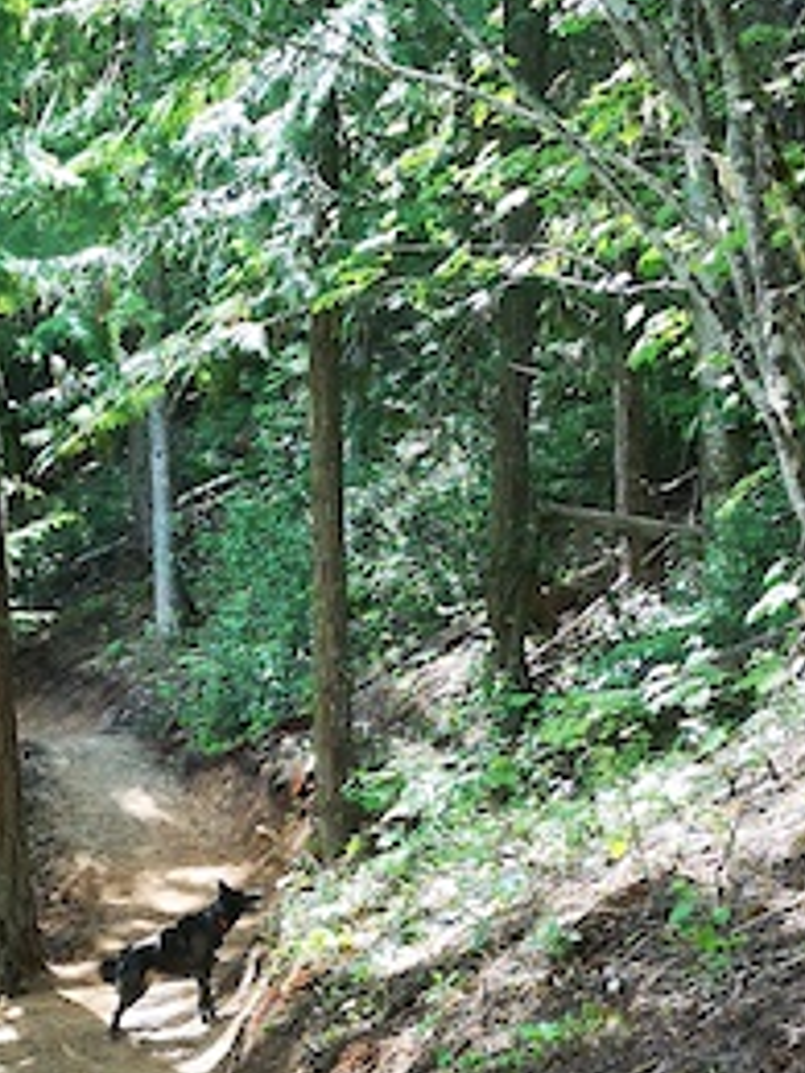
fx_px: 2574
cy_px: 1032
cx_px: 219
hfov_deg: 17.7
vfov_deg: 22.8
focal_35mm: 83
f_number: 1.8
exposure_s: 1/100
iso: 80
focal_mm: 5.58
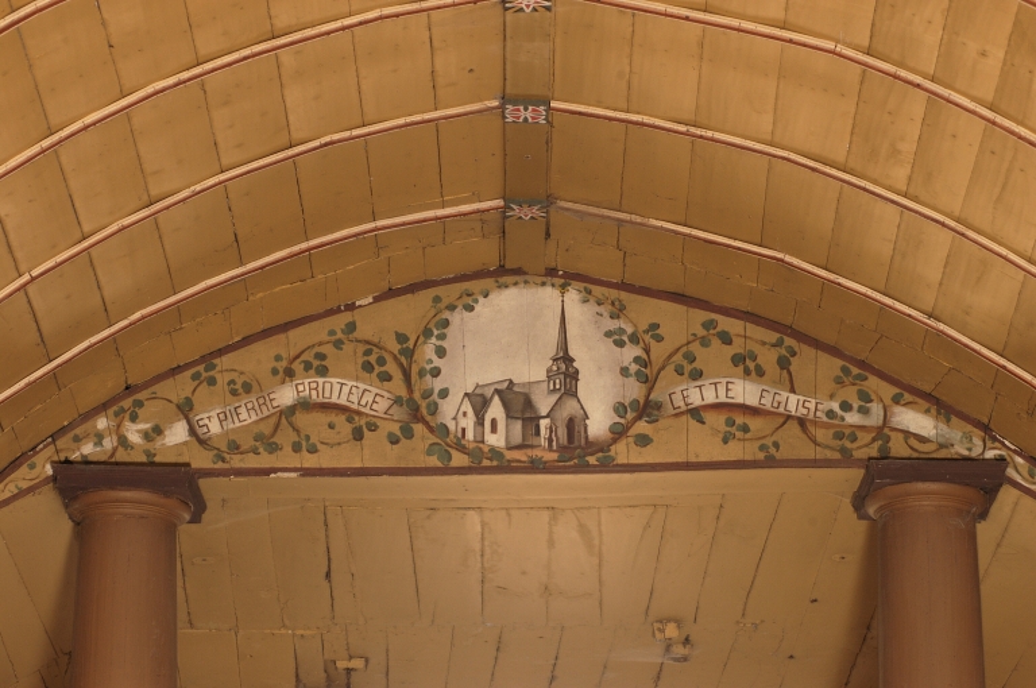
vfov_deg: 11.1
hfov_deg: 16.7
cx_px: 518
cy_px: 344
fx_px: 3535
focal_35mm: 123
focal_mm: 82
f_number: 8
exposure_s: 1/30
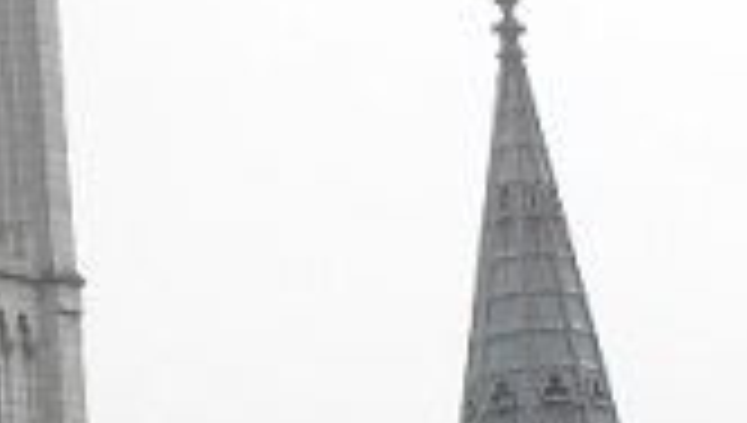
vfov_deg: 6.1
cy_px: 1172
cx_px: 360
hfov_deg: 11.4
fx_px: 3730
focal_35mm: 188
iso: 100
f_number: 3.2
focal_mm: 6.3
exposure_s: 1/500
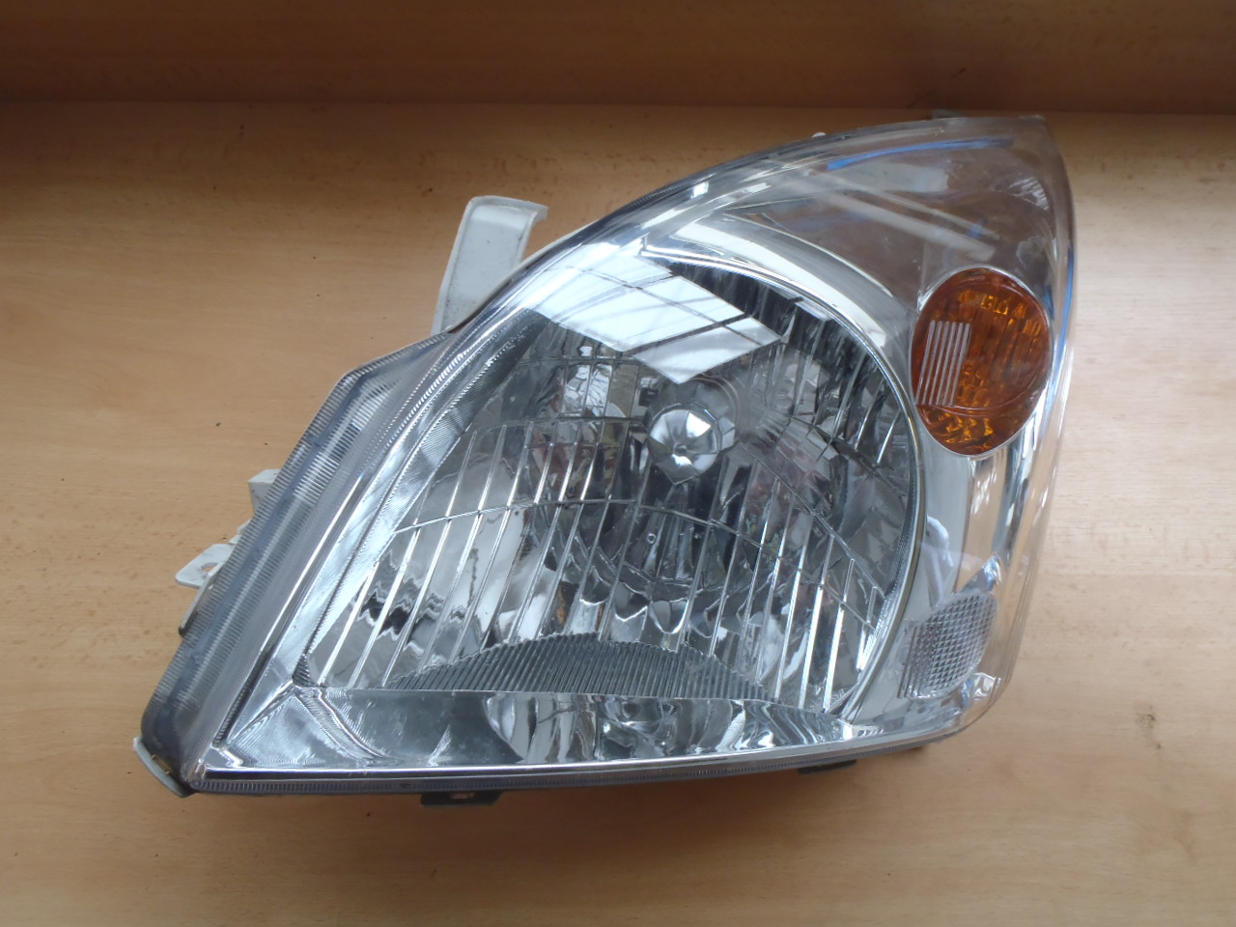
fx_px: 1000
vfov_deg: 49.7
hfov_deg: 63.4
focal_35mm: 28
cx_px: 618
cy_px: 464
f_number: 3.9
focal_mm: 5
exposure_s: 1/8
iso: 160
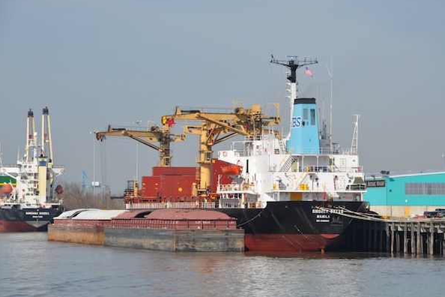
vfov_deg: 8.1
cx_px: 237
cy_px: 155
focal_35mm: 170
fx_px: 2096
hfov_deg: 12.1
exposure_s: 1/500
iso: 200
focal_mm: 105
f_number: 11
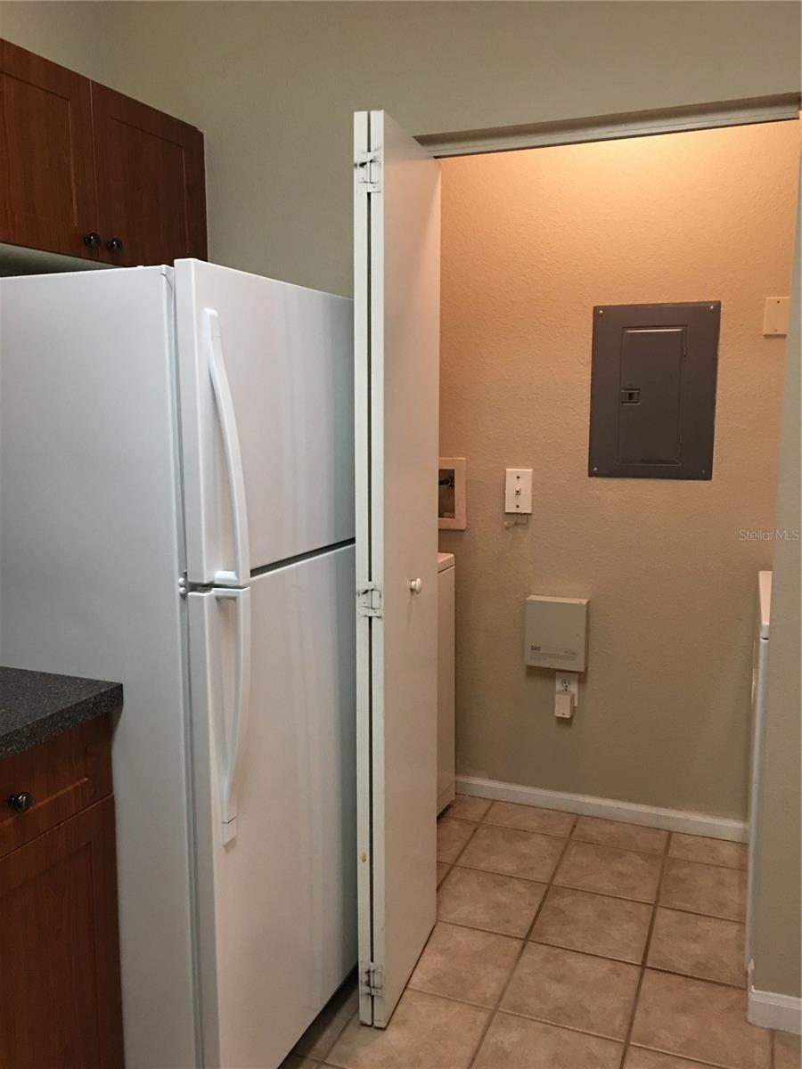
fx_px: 896
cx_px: 401
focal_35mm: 29
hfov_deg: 48.2
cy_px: 534
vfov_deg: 61.7
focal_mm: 4.15
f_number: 2.2
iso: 100
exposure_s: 1/15
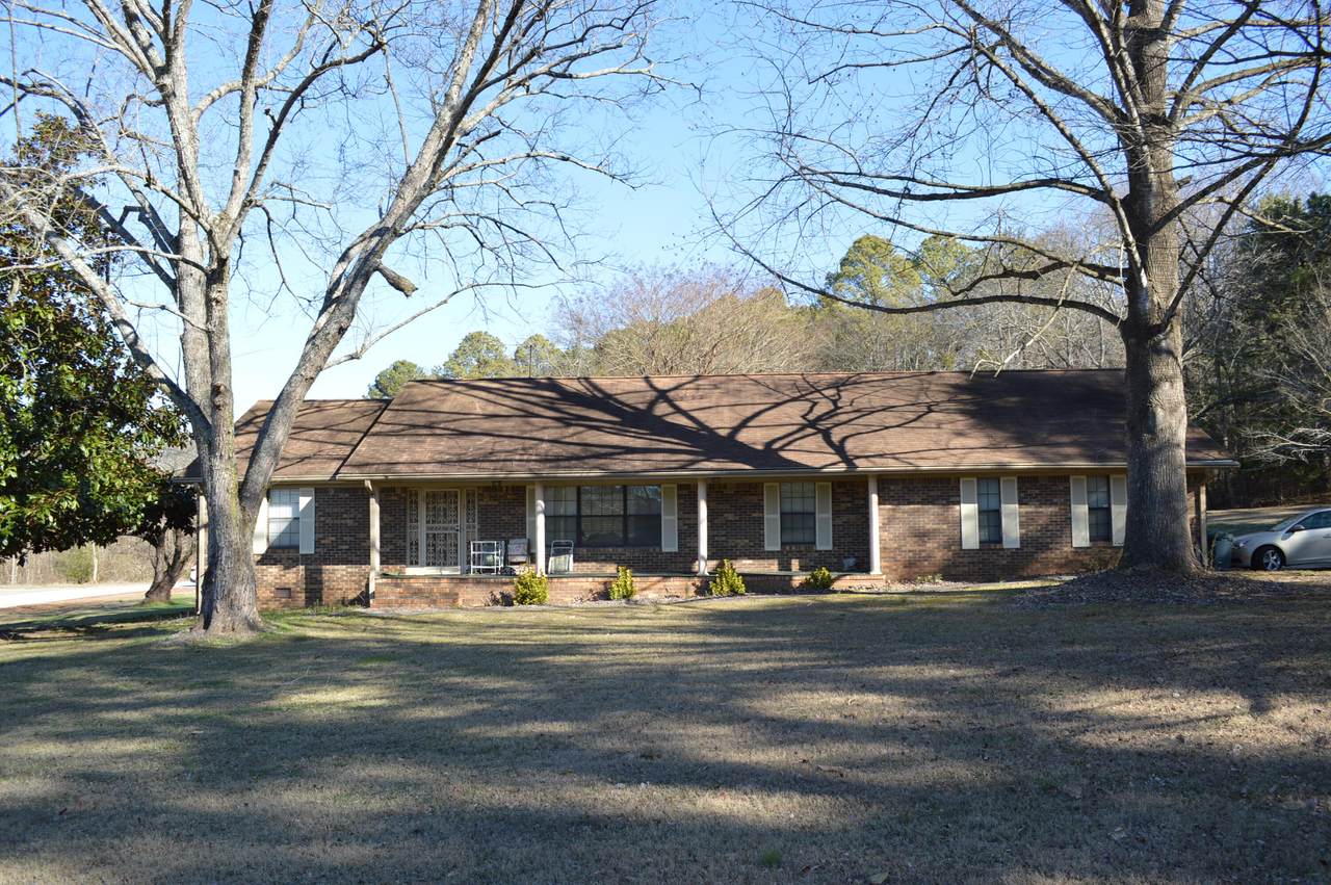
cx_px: 666
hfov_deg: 67.4
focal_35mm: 27
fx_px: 997
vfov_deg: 47.8
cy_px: 442
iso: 100
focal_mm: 18
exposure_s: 1/160
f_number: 6.3
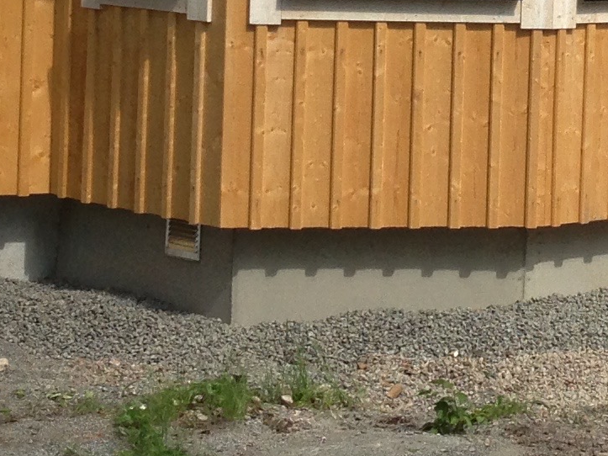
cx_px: 571
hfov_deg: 13.1
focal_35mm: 149
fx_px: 2617
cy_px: -148
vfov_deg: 9.8
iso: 80
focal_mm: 4.13
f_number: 2.4
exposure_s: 1/1085
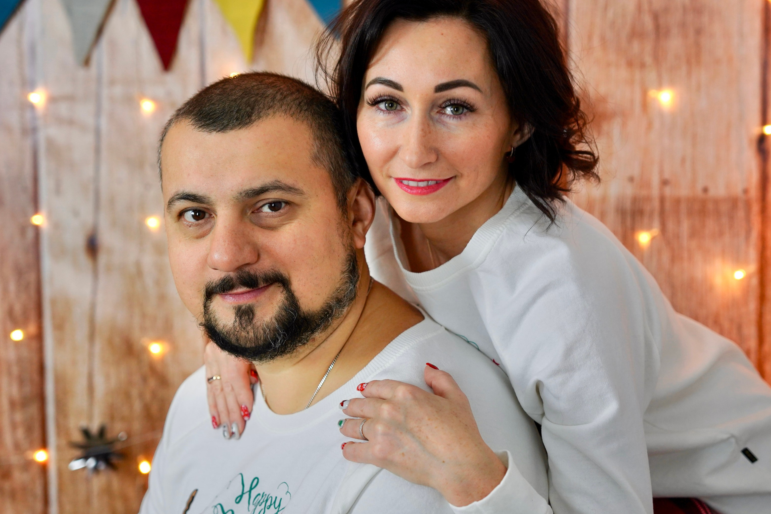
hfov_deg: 29.5
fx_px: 1465
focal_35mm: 68
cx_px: 411
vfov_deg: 19.9
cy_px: 251
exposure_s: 1/125
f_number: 3.2
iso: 400
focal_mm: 51.3
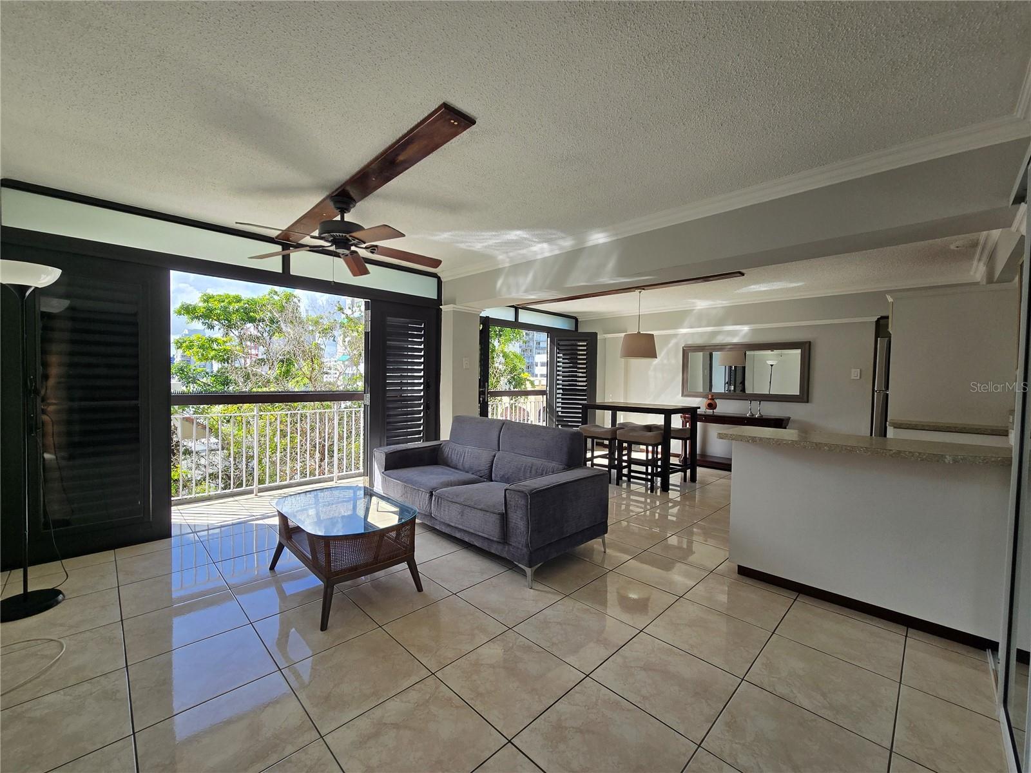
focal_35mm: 13
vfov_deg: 89.9
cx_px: 516
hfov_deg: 106.2
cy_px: 386
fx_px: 387
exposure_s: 1/559
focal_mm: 2.2
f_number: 2.2
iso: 50
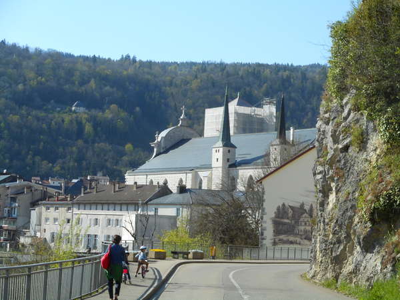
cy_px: 150
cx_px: 200
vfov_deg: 16.6
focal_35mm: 89
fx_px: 1028
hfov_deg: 22.0
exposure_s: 1/250
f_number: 5.6
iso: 80
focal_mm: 15.9
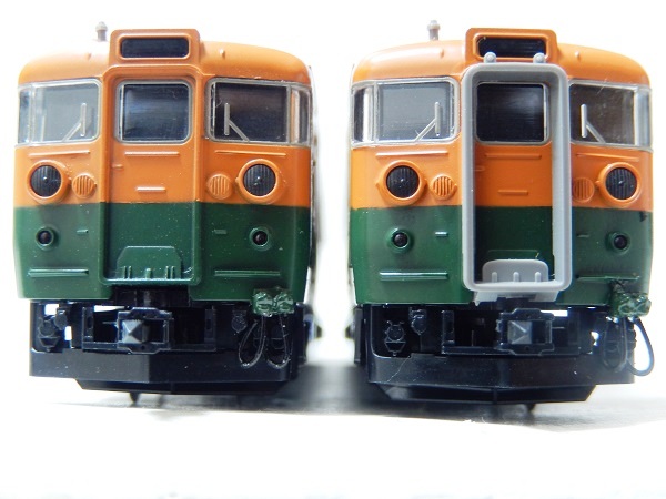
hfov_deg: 37.5
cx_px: 333
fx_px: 981
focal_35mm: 51
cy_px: 250
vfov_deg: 28.6
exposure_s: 1
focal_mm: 9.2
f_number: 4.5
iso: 200
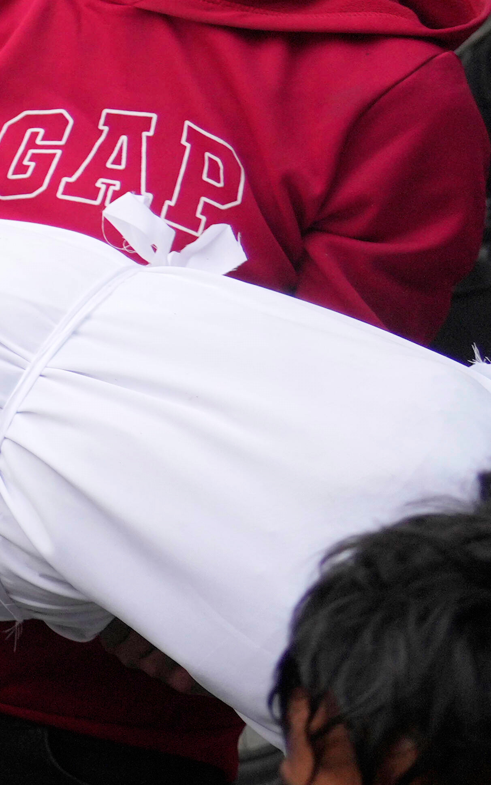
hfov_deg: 9.0
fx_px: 2334
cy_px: 502
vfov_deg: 19.1
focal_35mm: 109
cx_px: -1112
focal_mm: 24
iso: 400
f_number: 4
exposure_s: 1/1250
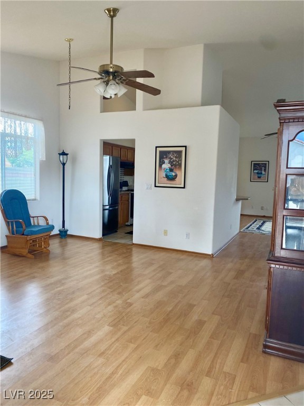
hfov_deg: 53.1
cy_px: 203
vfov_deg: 67.3
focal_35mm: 26
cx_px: 152
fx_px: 304
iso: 64
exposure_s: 1/121
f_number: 1.8
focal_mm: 4.25
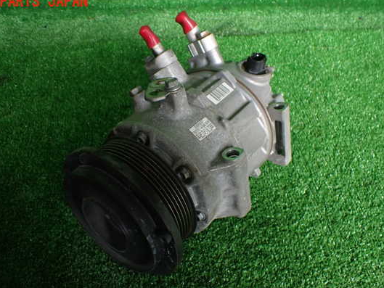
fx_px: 377
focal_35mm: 34
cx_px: 173
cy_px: 156
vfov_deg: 41.8
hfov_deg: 53.9
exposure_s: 1/125
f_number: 2.3
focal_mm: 5.4
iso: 250
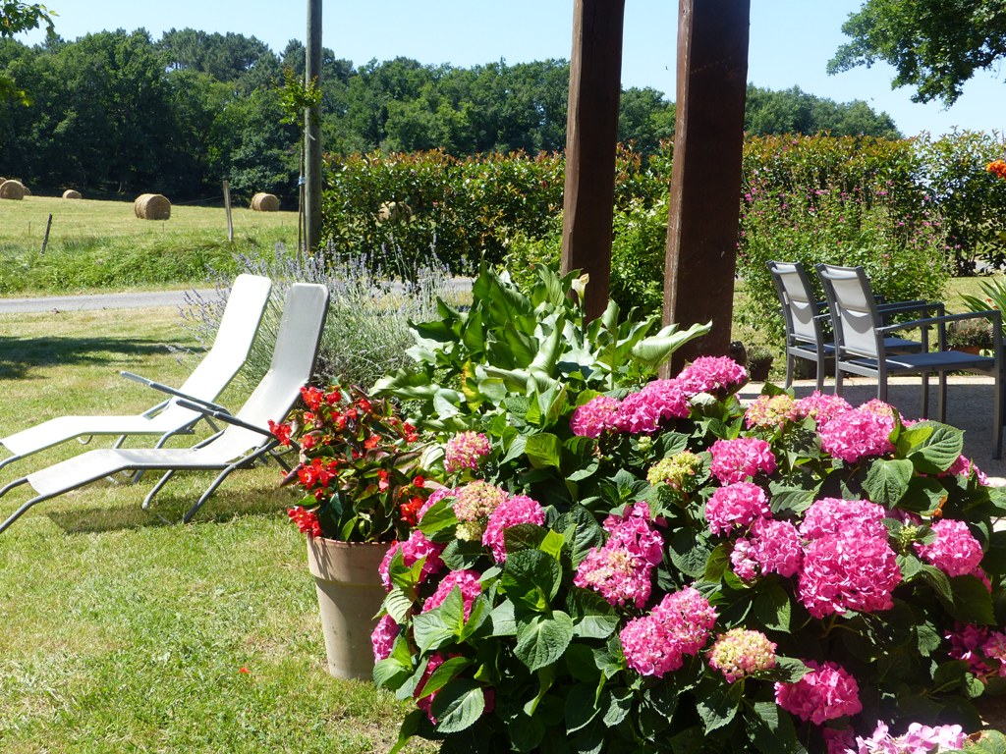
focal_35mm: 52
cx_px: 503
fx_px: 1511
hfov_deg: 36.8
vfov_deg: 28.0
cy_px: 377
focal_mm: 9.4
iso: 100
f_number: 4
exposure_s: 1/500
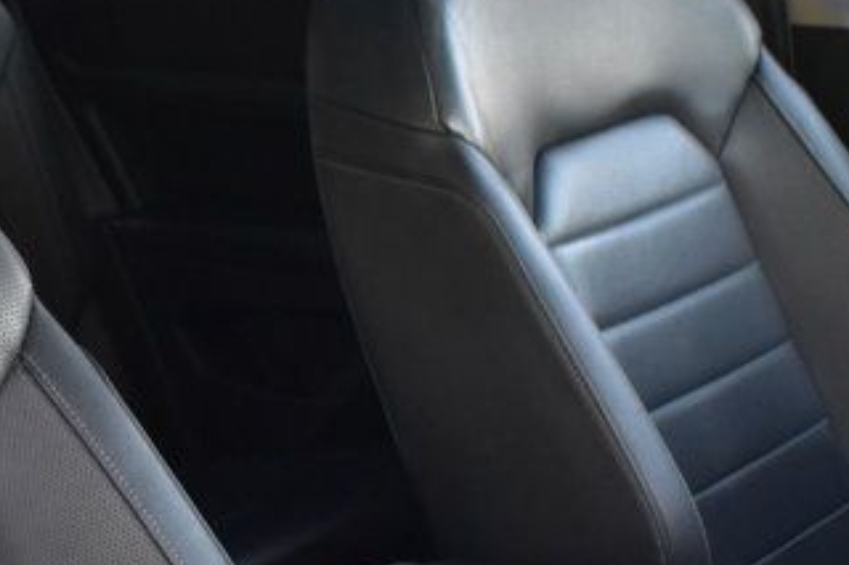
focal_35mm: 96
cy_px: 355
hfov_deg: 21.1
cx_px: 210
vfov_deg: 14.2
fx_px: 2263
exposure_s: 1/10
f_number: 3.5
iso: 1600
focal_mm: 20
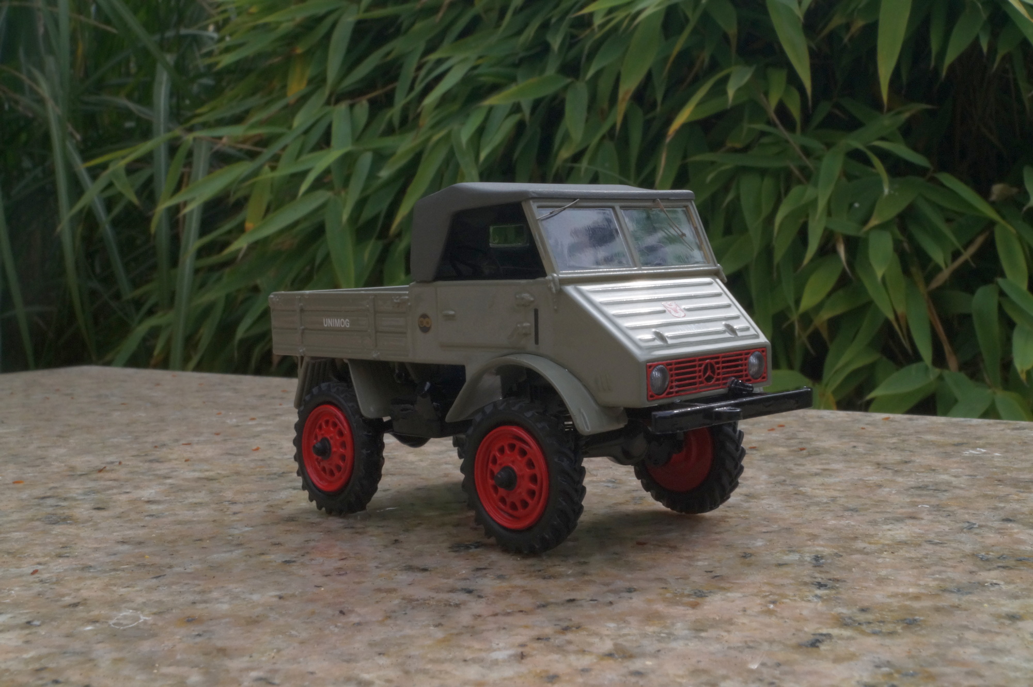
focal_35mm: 42
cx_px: 516
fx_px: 1204
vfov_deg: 31.9
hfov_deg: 46.4
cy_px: 344
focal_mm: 28
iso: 640
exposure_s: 1/60
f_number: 29
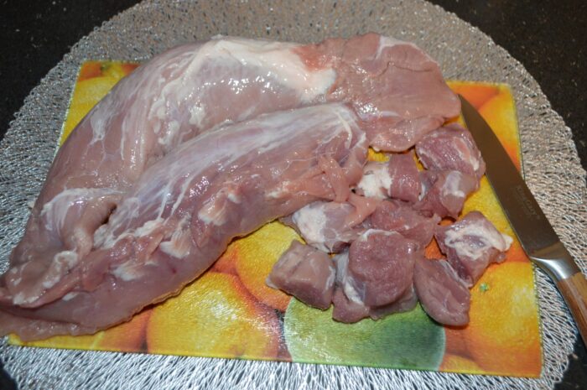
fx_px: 586
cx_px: 294
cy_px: 195
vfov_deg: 36.8
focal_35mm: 36
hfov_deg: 53.2
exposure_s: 1/60
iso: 1400
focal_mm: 24
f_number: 4
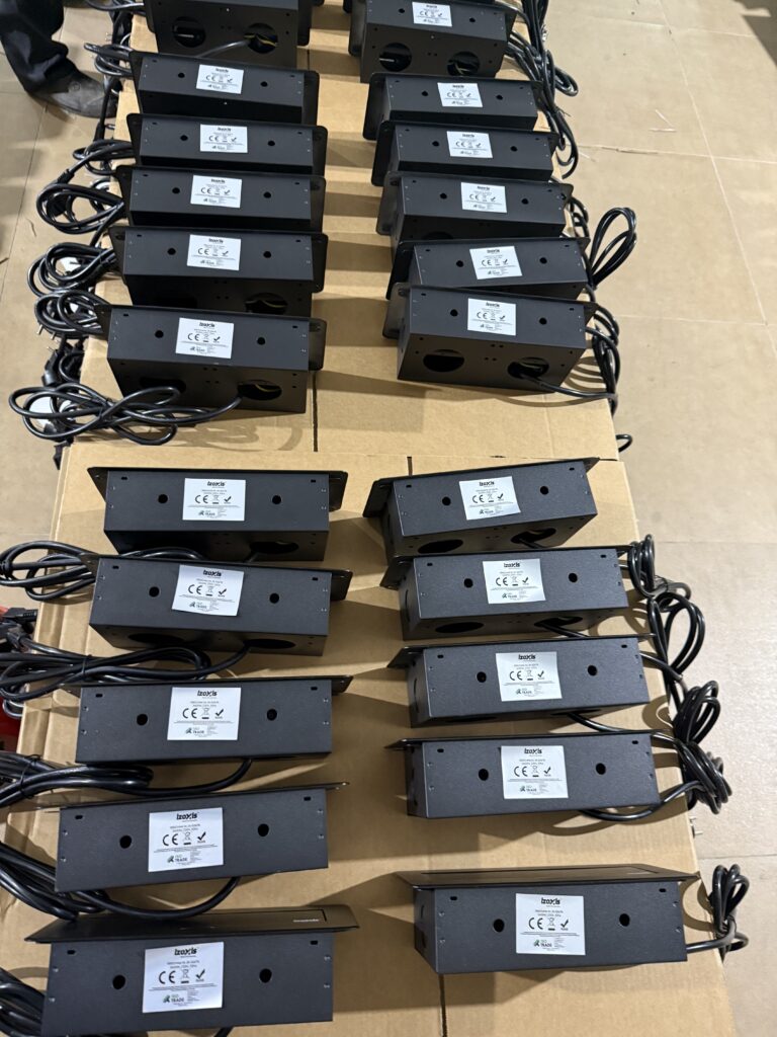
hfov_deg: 56.8
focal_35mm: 24
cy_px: 518
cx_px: 388
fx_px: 718
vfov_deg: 71.6
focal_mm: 6.76
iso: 640
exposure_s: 1/33
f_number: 1.78
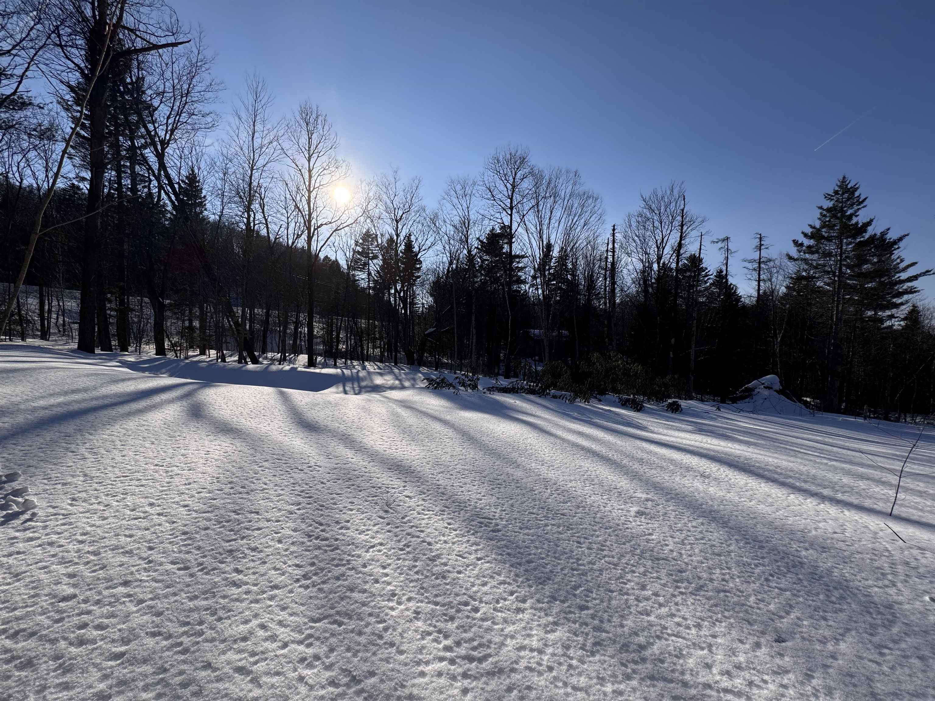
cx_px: 468
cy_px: 350
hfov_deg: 102.1
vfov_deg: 85.7
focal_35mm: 14
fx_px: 378
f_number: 2.2
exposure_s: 1/3906
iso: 50
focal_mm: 2.22
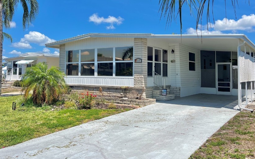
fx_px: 236
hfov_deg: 56.7
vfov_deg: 37.0
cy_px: 58
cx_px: 124
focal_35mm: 34
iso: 50
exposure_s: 1/6211
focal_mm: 5.7
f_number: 1.5
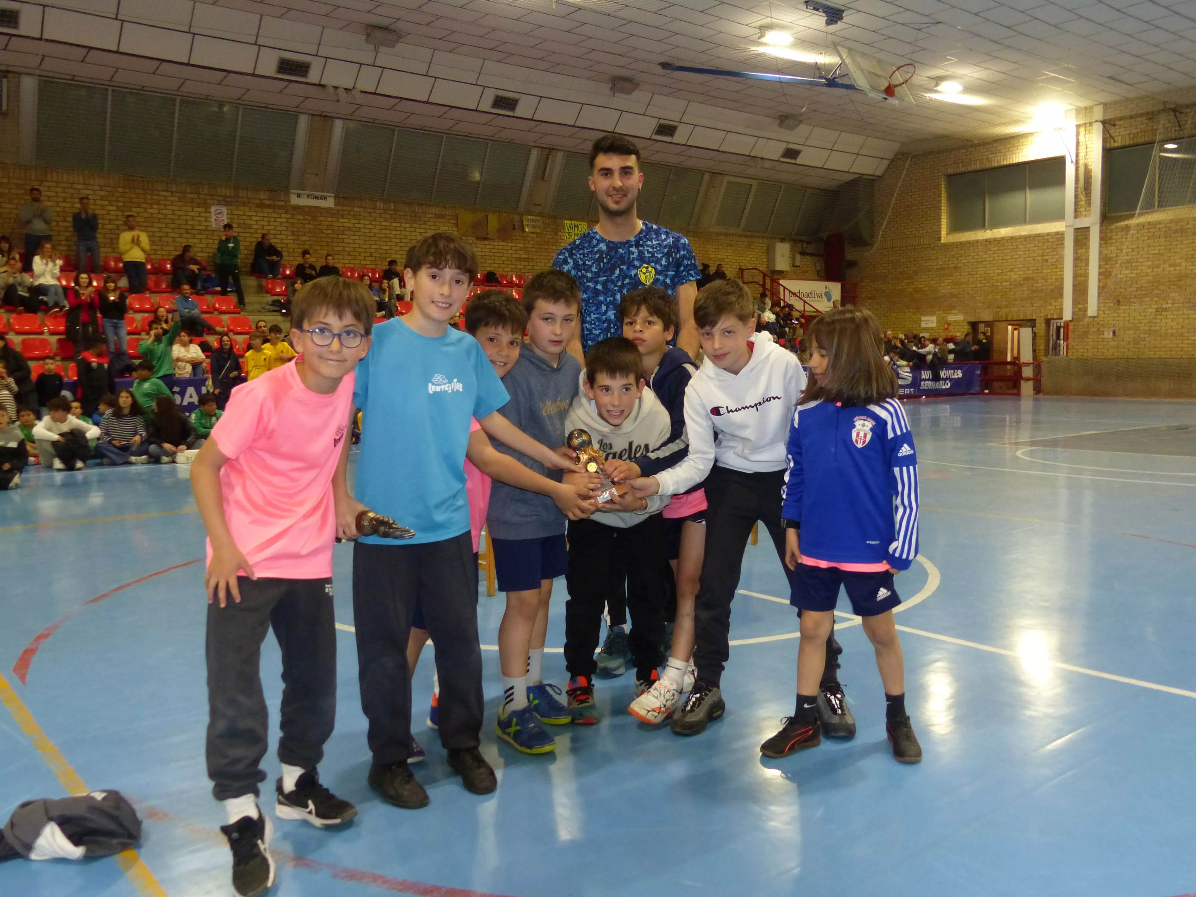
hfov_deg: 63.4
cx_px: 598
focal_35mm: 28
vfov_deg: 49.7
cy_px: 448
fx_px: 967
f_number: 2.8
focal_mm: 5.1
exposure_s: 1/60
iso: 400
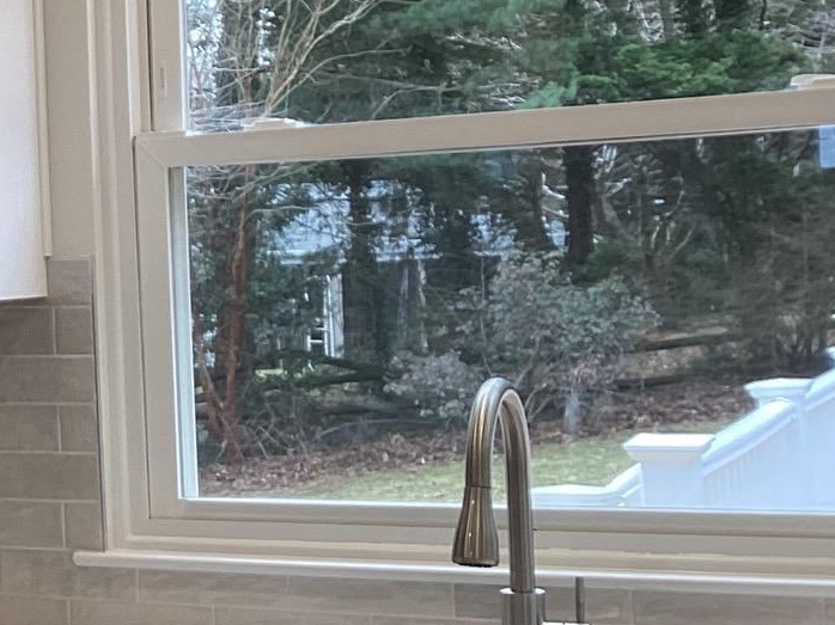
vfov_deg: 16.2
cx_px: -359
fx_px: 2194
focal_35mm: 91
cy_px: 327
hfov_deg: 19.3
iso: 40
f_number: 2.4
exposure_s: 1/100
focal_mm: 3.3
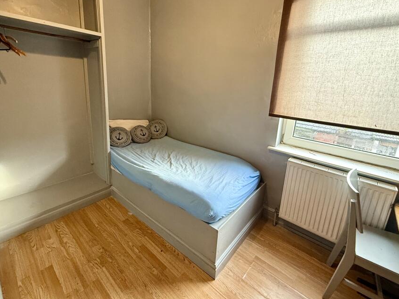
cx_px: 196
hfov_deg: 91.0
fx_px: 196
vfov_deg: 74.2
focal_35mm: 17
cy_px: 125
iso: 400
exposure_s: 1/50
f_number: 2.2
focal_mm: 2.22
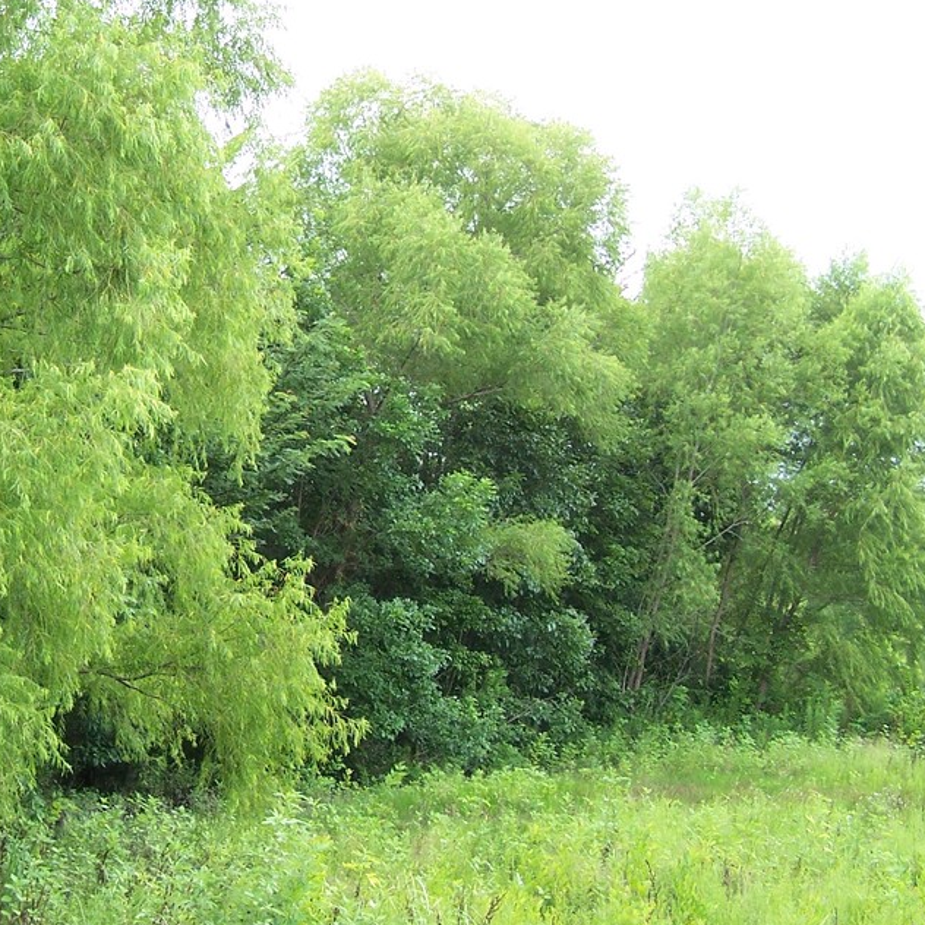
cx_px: 157
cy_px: 394
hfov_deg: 24.9
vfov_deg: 25.3
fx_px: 2056
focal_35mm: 68
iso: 80
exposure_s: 1/125
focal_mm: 6.3
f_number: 2.8
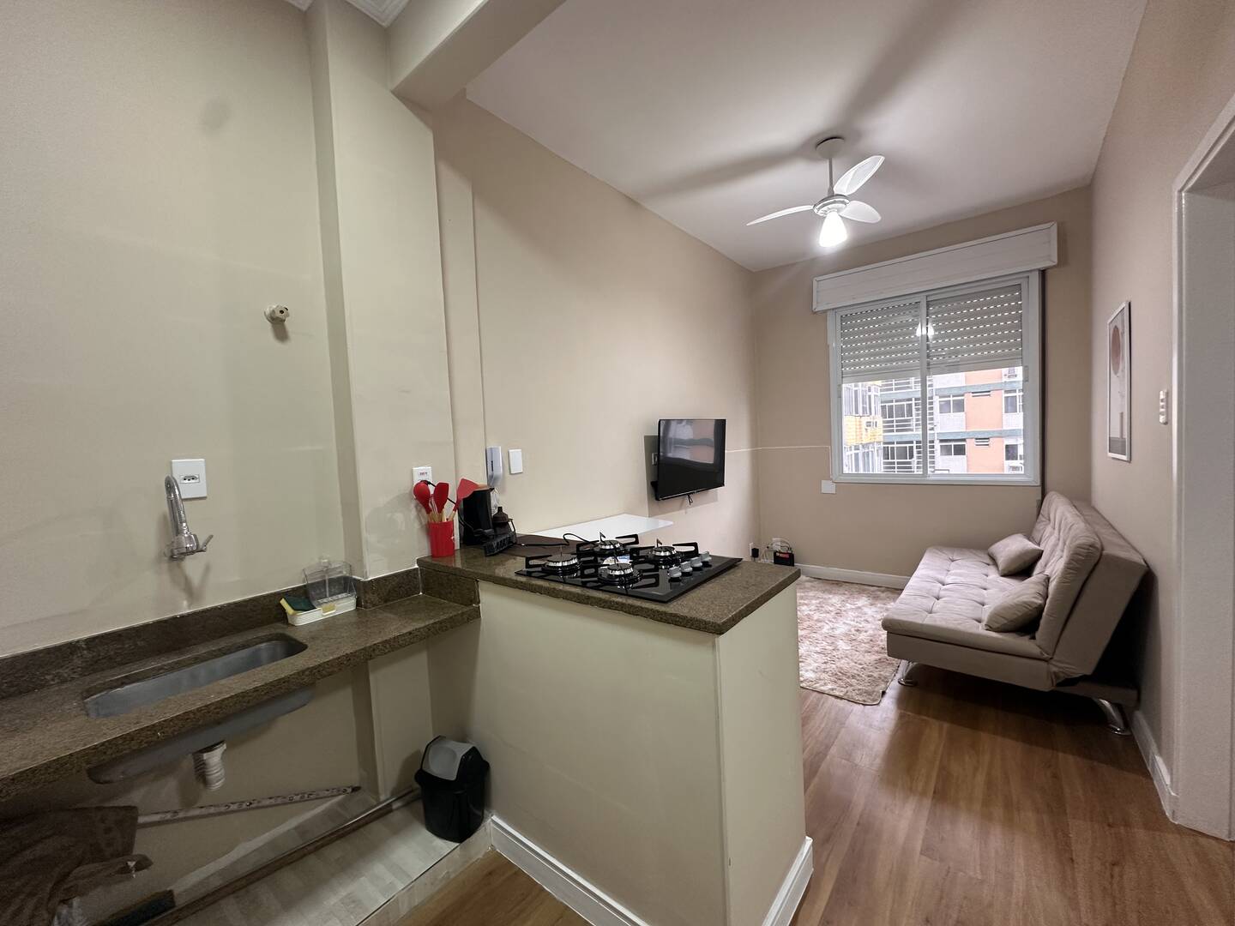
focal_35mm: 14
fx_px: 499
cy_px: 463
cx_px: 618
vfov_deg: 85.7
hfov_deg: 102.1
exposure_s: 1/60
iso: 160
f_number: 2.2
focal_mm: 2.22
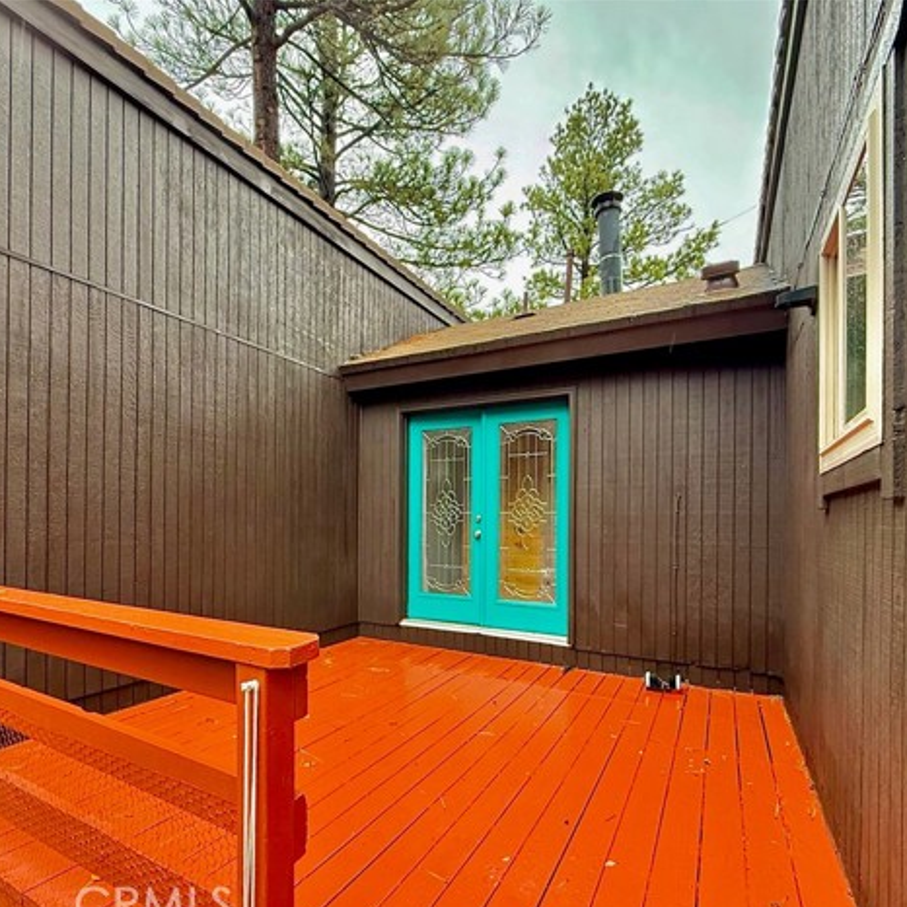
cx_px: 442
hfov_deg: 84.0
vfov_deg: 84.0
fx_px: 504
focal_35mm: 17
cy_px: 465
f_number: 2.2
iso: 250
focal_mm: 2.22
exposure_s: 1/99
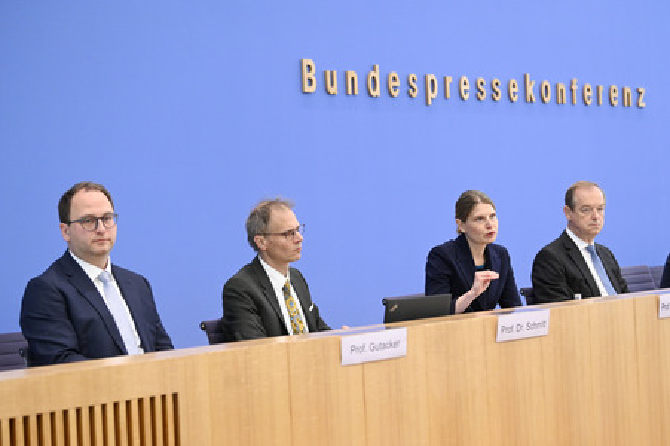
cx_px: 335
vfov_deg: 17.5
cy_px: 223
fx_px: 1451
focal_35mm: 78
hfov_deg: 26.0
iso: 4000
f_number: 4
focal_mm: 78
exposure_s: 1/1250
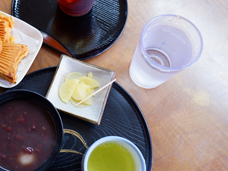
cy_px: 82
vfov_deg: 35.1
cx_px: 54
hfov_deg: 44.1
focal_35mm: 41
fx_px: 270
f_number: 3.5
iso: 800
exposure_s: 1/34
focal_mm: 15
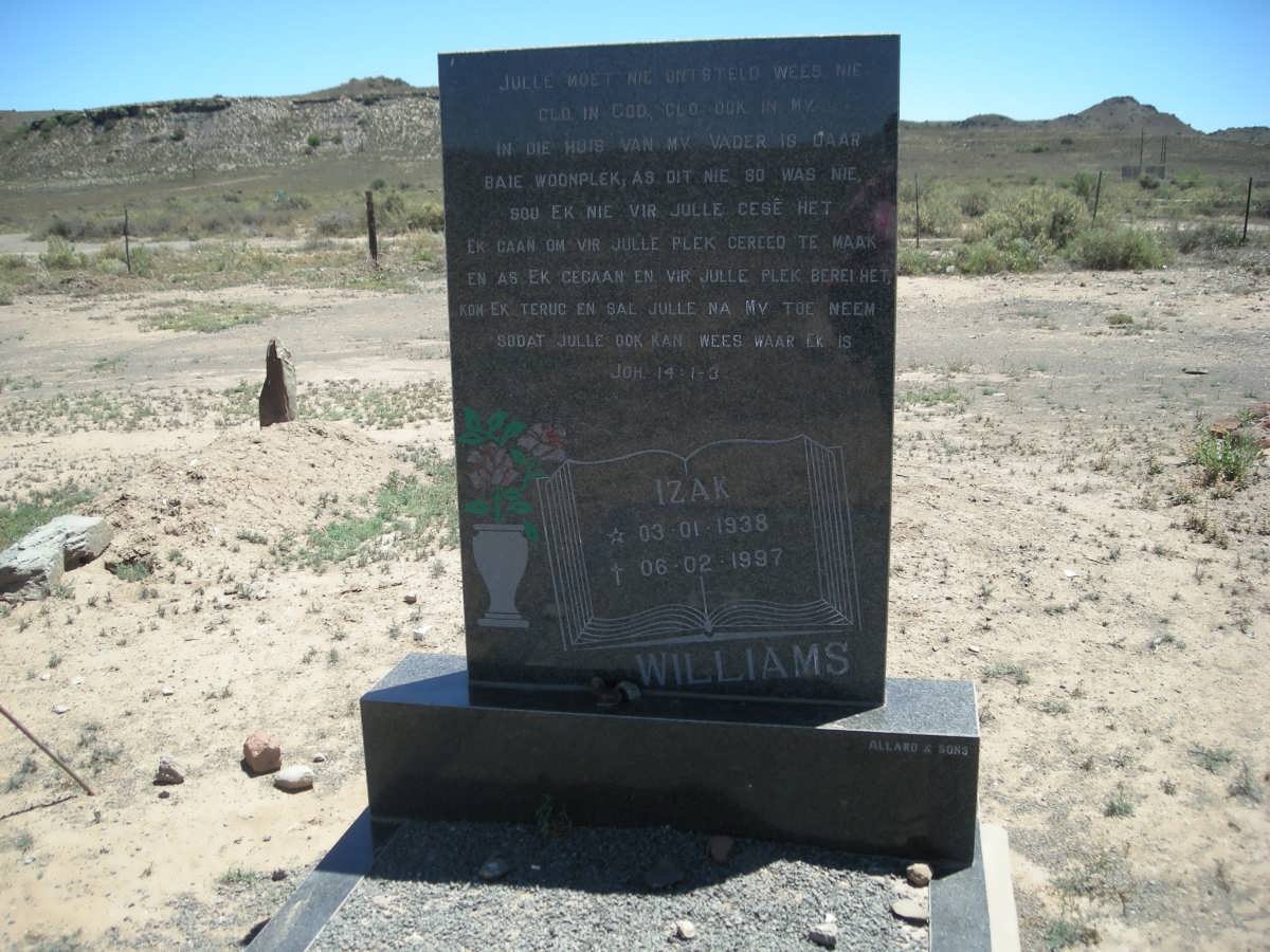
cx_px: 635
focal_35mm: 35
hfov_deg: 52.6
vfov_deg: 40.7
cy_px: 476
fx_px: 1284
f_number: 2.8
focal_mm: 5.7
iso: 50
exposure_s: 1/514
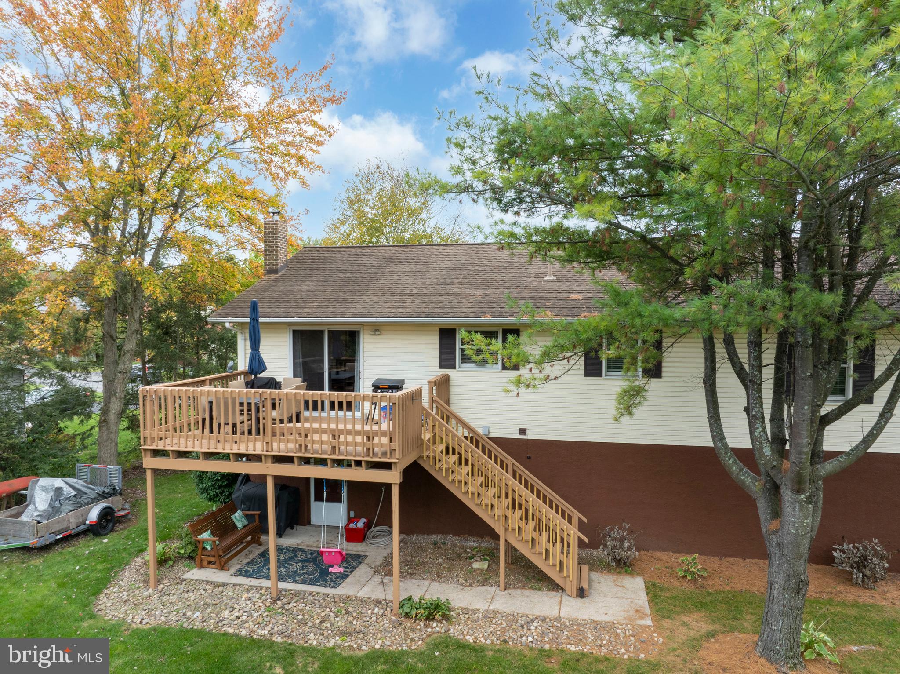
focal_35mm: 24
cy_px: 337
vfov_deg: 56.8
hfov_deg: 71.6
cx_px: 450
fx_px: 624
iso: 100
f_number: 7.1
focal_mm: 12.29
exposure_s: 1/80
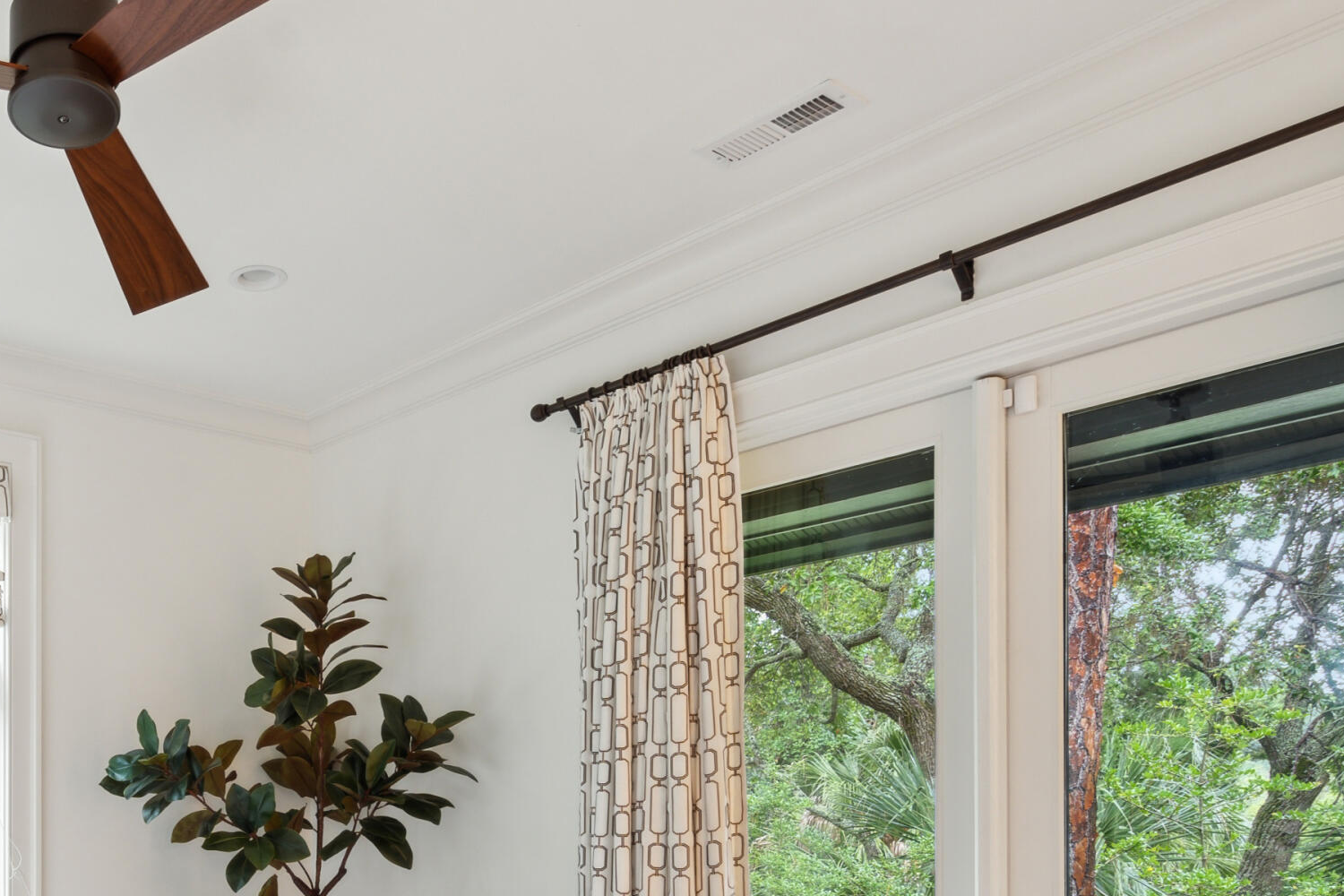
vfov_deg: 38.3
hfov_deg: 52.3
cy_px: 810
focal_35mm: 32
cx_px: 155
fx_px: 1195
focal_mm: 16
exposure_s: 1/2
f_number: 7.1
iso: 320
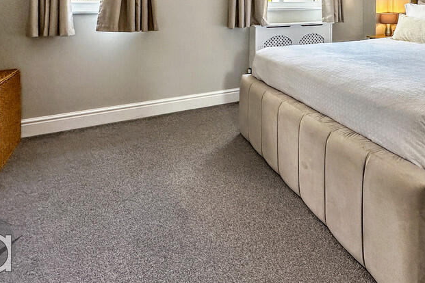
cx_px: 278
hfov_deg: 71.9
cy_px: 44
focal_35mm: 24
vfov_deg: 49.1
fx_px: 283
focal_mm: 2.22
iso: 125
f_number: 2.2
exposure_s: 1/100
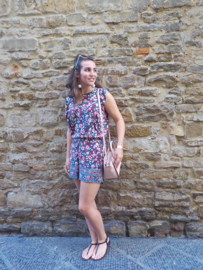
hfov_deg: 46.8
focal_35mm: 30
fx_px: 235
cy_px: 135
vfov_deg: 60.0
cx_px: 102
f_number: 3.3
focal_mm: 4.1
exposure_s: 1/30
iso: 160
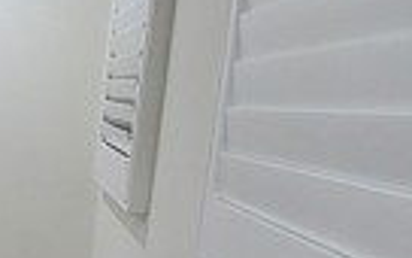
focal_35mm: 65
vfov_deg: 19.5
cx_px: -303
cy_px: 249
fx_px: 730
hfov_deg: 21.9
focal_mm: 2.2
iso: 320
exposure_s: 1/60
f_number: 2.2
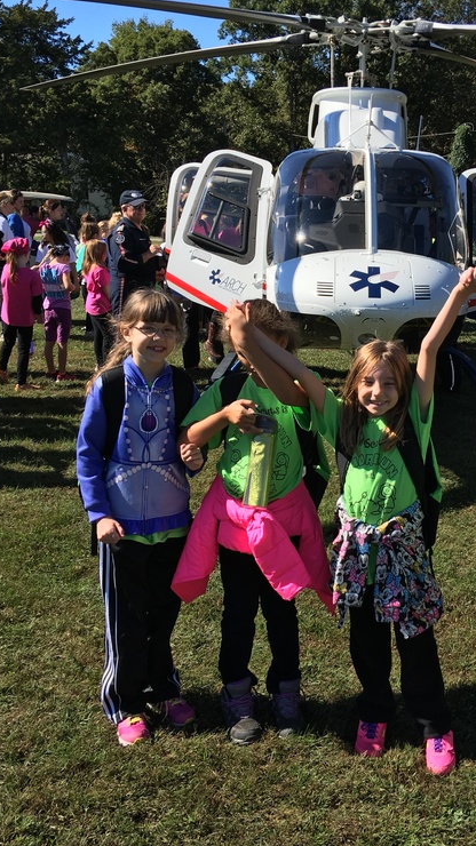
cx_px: 323
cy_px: 382
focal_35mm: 41
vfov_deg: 49.3
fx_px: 920
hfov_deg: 28.8
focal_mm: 4.15
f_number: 2.2
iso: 25
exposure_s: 1/1054
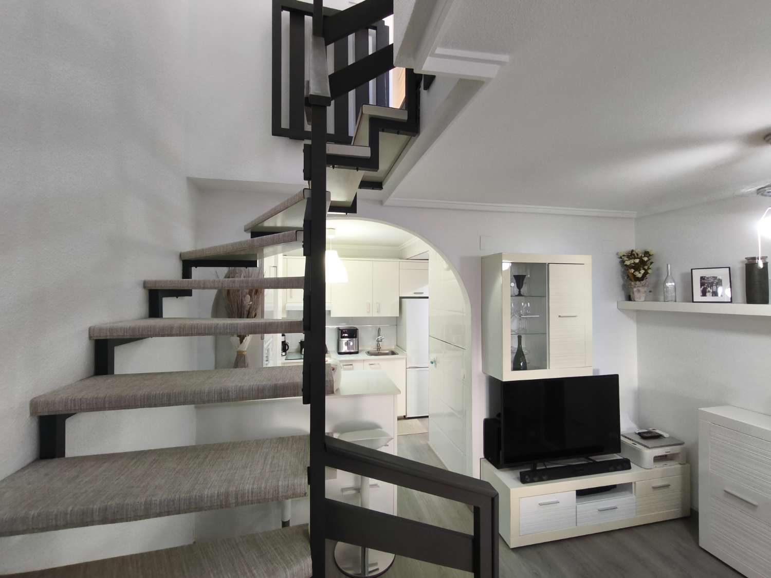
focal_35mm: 15
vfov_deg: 81.7
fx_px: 334
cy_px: 289
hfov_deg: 98.2
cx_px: 386
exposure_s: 1/33.3
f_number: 2.2
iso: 200
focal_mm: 1.91
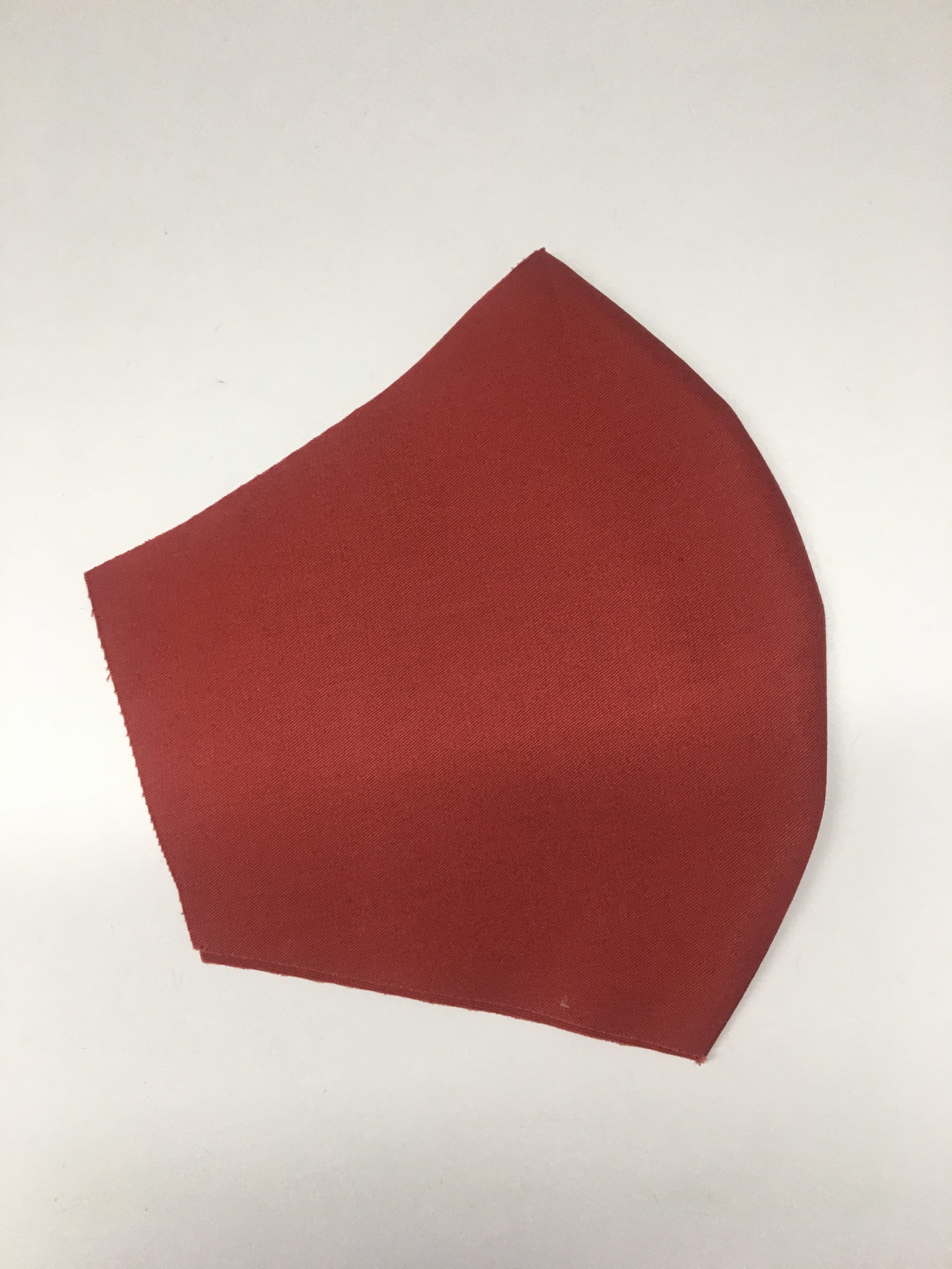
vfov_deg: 61.7
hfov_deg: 48.2
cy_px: 634
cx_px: 476
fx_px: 1063
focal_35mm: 29
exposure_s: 1/33
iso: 50
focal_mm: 4.15
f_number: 2.2
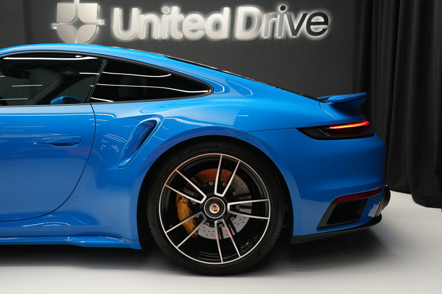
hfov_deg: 54.4
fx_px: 430
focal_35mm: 35
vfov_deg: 37.8
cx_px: 221
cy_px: 147
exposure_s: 1/40
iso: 1600
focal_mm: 35
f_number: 4
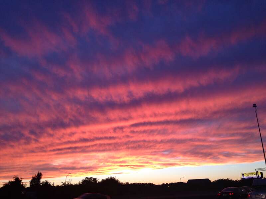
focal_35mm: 33
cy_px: 100
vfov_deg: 42.9
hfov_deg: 55.4
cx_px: 133
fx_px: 254
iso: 100
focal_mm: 4.12
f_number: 2.4
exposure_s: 1/120
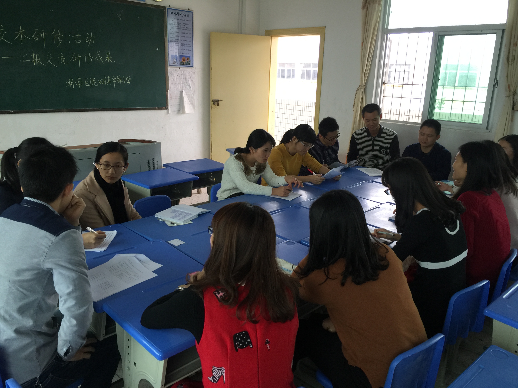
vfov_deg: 48.2
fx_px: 434
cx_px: 259
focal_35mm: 29
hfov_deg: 61.7
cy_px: 194
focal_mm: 4.15
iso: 32
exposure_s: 1/33
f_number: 2.2
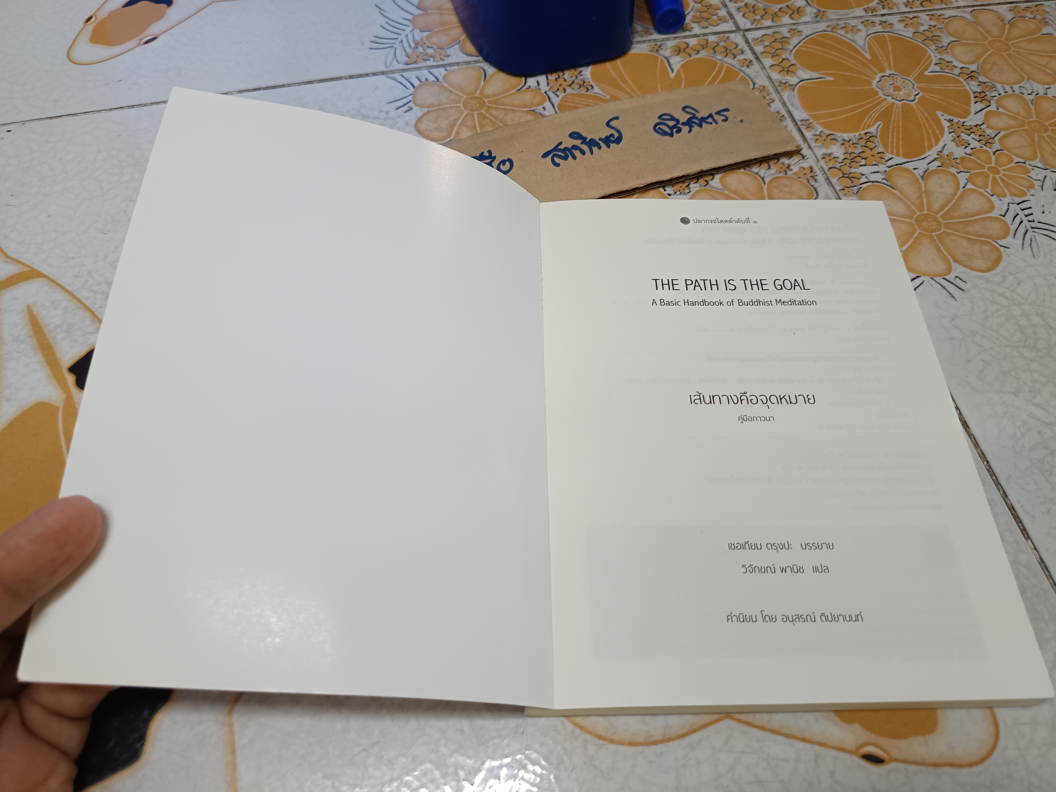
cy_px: 396
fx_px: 732
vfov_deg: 56.8
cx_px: 528
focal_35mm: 24
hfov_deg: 71.6
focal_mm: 5.31
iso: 805
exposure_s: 1/50
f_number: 1.7
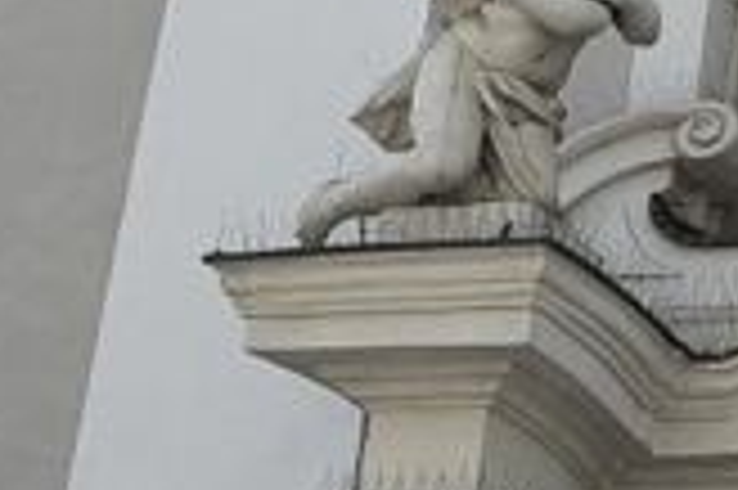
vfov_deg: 10.4
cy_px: 207
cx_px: 1336
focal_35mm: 132
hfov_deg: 13.8
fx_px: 2703
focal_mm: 18
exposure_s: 1/400
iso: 400
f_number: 11
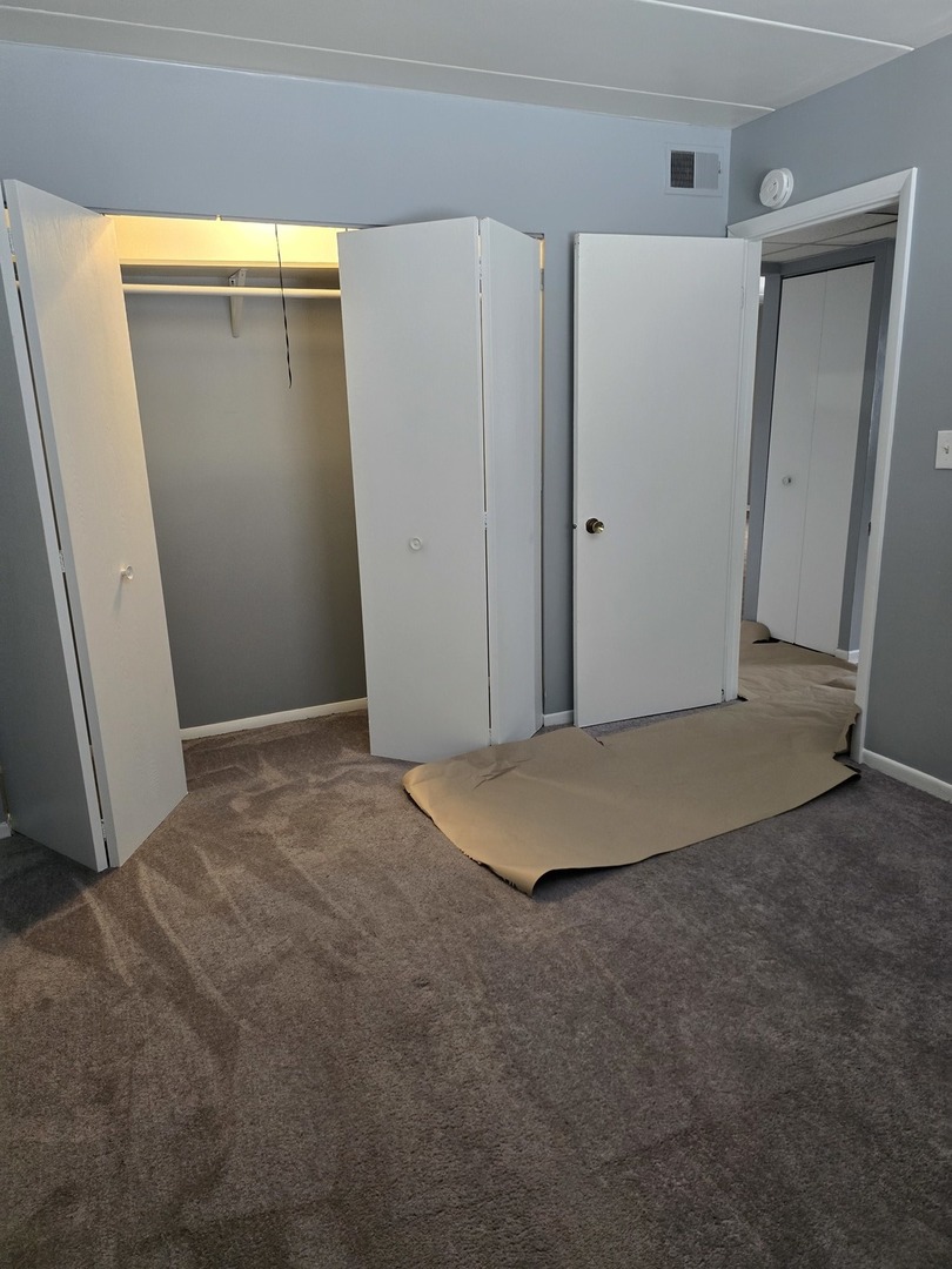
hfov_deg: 58.9
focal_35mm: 23
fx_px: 843
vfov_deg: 73.9
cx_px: 476
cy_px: 634
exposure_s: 1/120
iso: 800
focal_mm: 6.3
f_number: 1.7
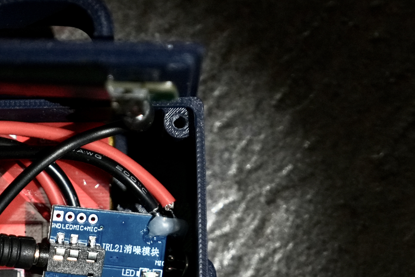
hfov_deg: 8.9
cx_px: -2
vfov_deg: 6.0
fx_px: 2651
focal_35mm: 230
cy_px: 251
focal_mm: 70
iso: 1000
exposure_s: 1/200
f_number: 2.8
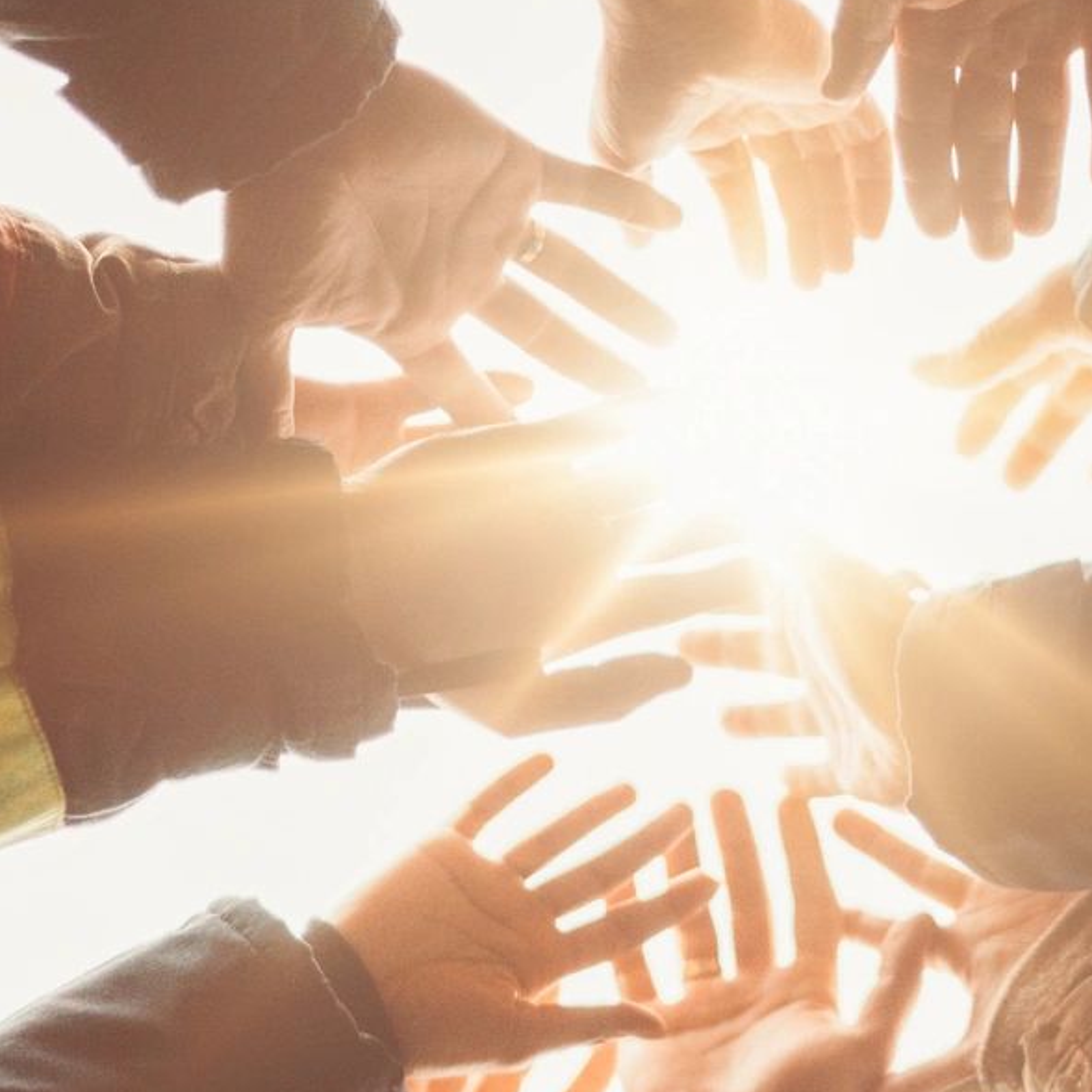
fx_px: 3819
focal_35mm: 107
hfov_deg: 15.8
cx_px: 1192
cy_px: 816
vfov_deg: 16.2
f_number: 1.4
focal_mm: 35
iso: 100
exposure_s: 1/8000
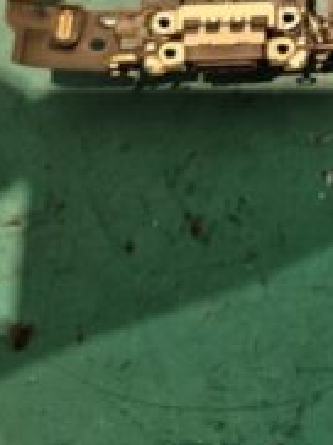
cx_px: 455
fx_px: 977
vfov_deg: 22.6
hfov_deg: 17.8
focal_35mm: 76
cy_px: -154
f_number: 1.7
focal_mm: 6.3
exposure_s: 1/100
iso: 100
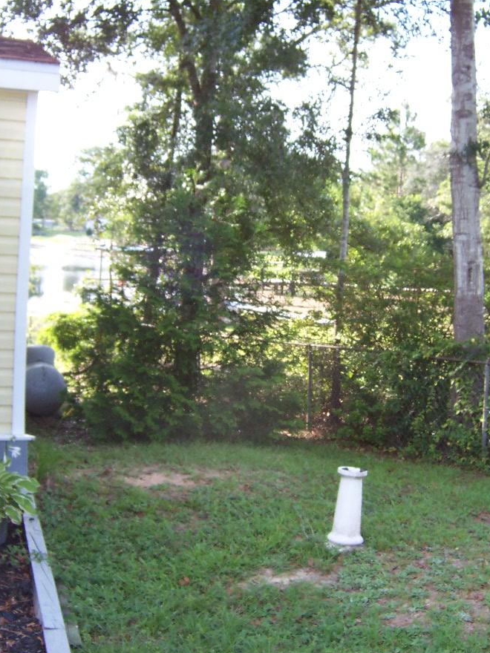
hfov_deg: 32.2
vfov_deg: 42.1
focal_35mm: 45
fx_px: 849
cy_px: 329
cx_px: 272
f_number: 3.4
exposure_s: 1/125
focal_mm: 5.5
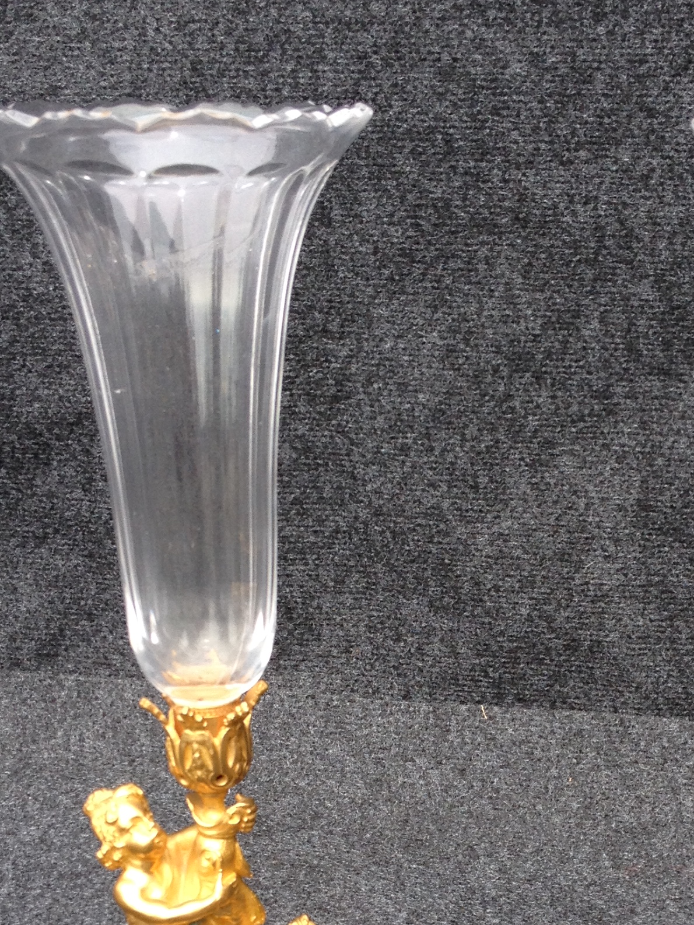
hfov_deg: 20.3
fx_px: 1925
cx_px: 537
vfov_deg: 26.5
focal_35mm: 72
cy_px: 736
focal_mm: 4.28
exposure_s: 1/308
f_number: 2.4
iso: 50
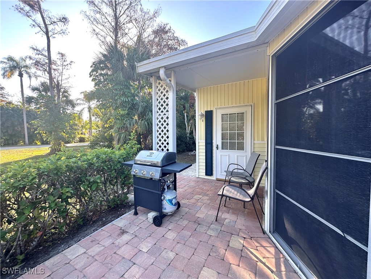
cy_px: 140
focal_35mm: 14
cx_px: 186
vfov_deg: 85.7
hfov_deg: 102.1
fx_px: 150
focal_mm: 2.22
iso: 40
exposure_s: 1/133
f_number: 2.2
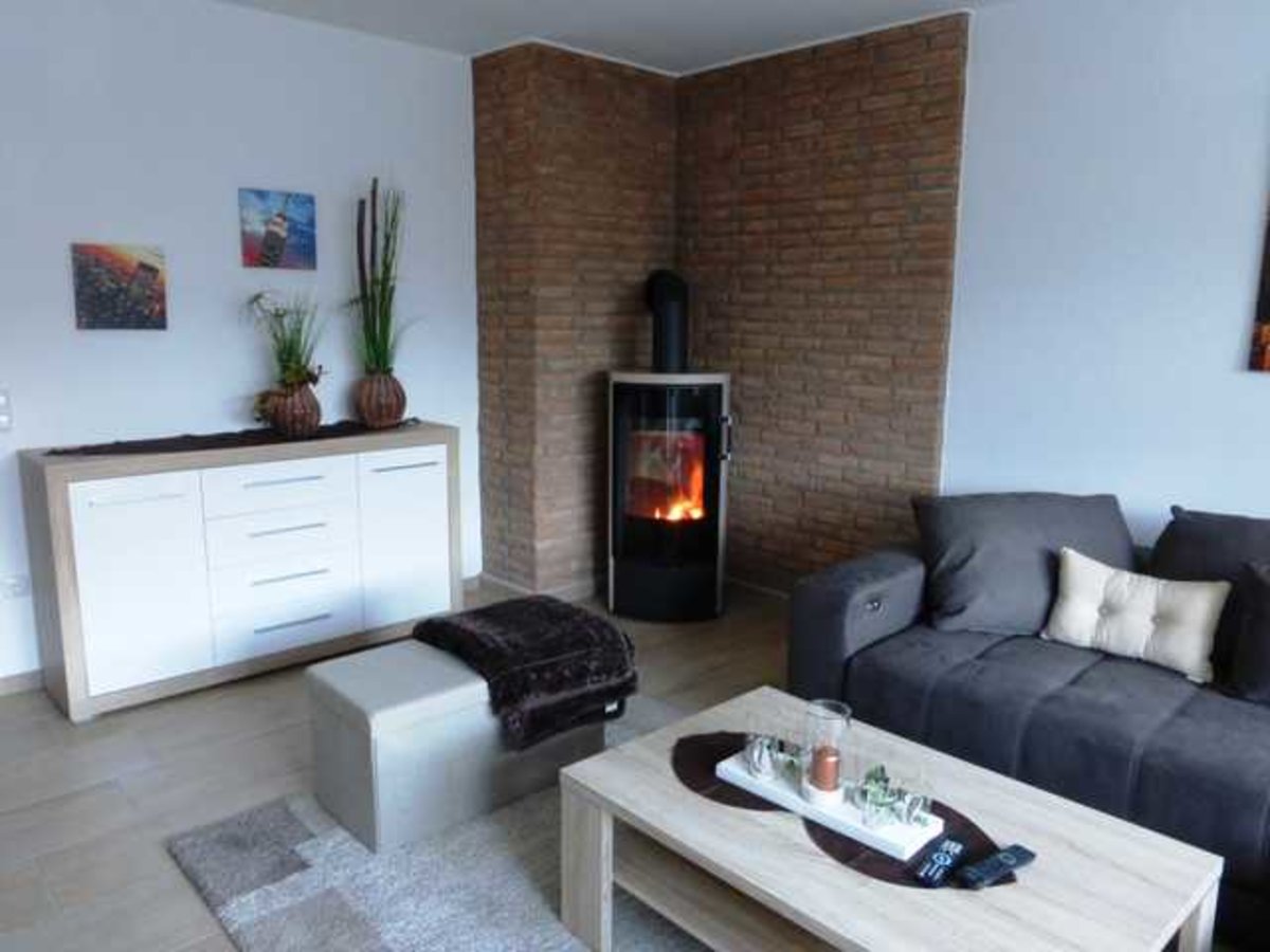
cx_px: 635
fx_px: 917
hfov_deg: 69.4
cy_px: 476
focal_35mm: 25
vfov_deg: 54.9
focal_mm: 4.3
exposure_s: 1/6
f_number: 3.3
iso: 400
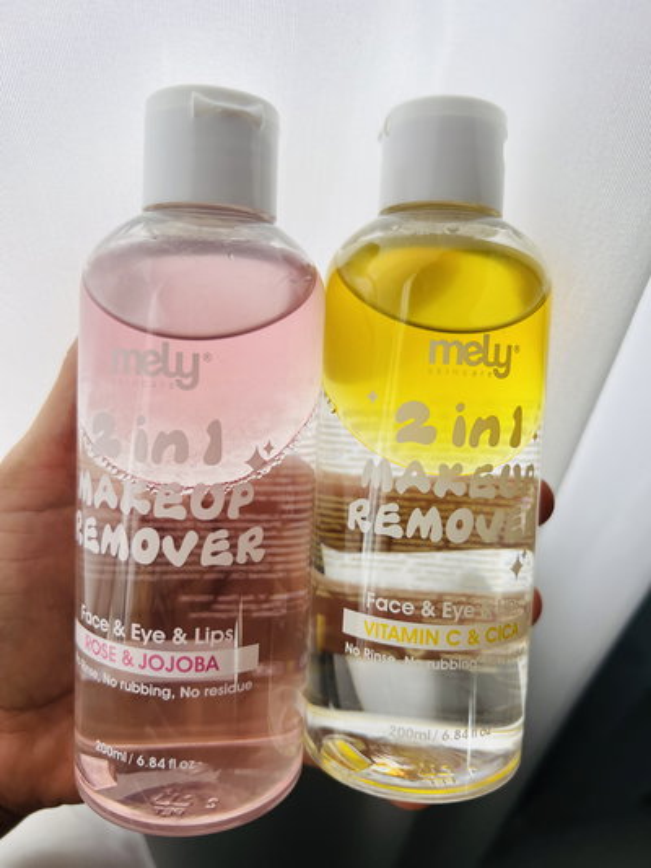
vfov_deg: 67.3
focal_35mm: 26
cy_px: 434
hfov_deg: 53.1
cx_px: 326
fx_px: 652
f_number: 1.5
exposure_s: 1/478
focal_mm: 5.7
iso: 50
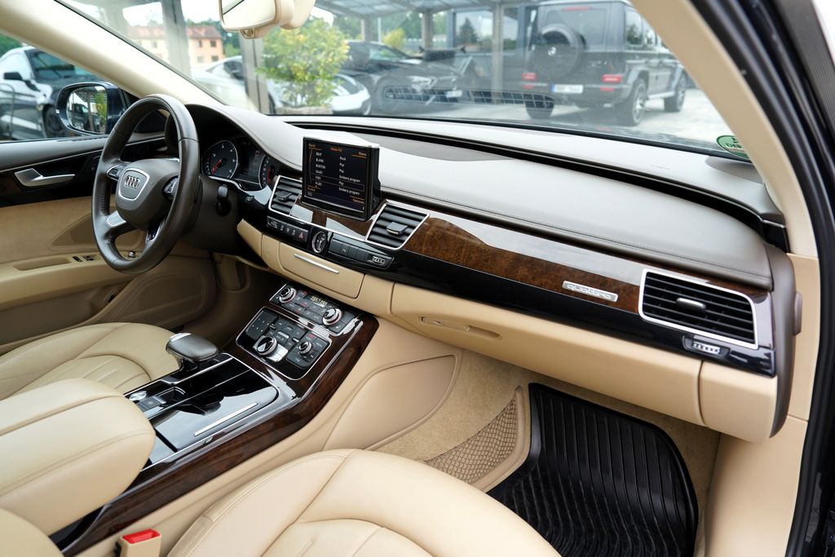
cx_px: 418
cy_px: 278
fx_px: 557
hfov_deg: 73.7
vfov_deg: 53.1
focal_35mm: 24
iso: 250
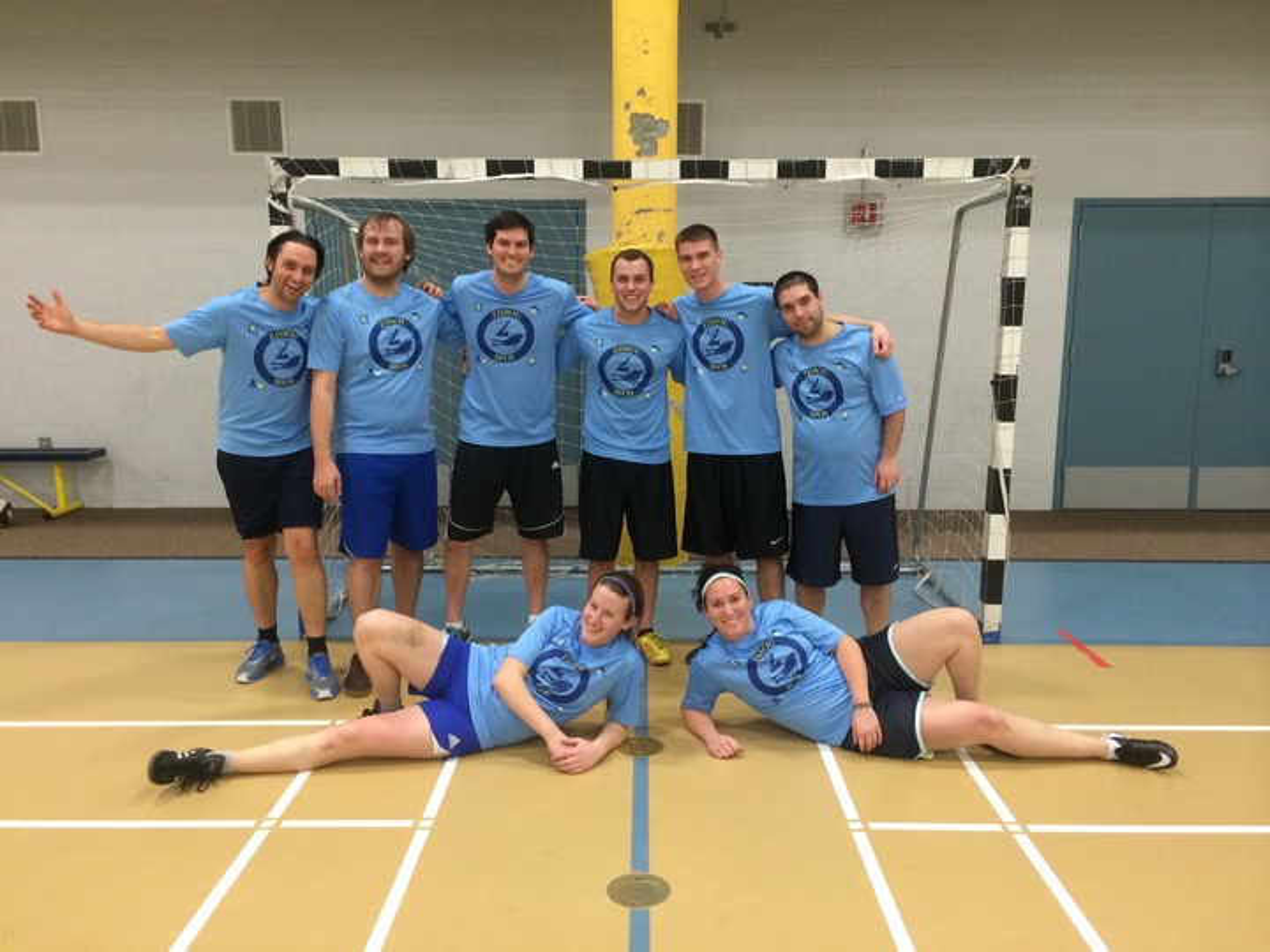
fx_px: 1101
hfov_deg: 60.0
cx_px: 635
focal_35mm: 30
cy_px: 476
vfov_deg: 46.8
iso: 250
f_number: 2.2
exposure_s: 1/30
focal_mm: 4.12
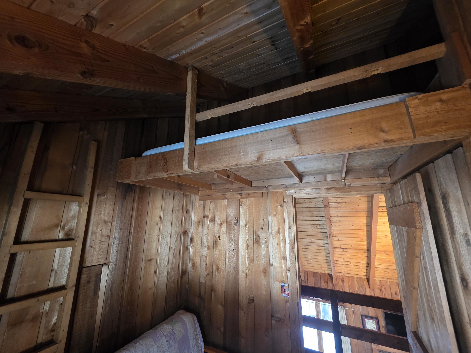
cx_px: 236
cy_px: 176
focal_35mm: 13
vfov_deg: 89.9
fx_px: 177
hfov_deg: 106.2
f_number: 1.9
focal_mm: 2.2
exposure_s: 1/60
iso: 640
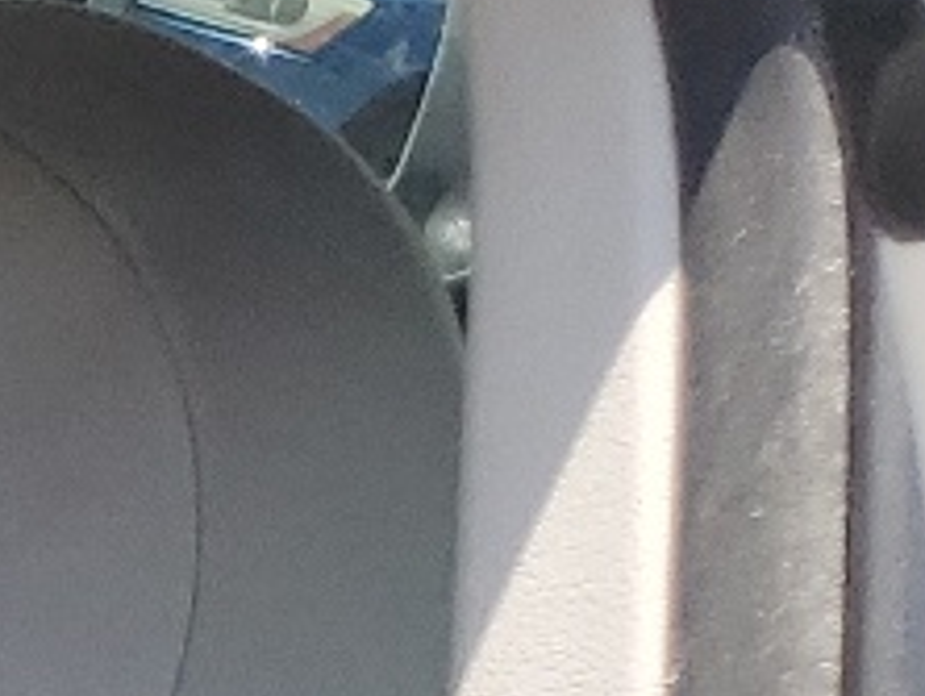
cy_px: 1700
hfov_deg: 8.3
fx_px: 5002
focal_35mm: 187
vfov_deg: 7.4
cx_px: -2146
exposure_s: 1/1111
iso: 50
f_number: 1.5
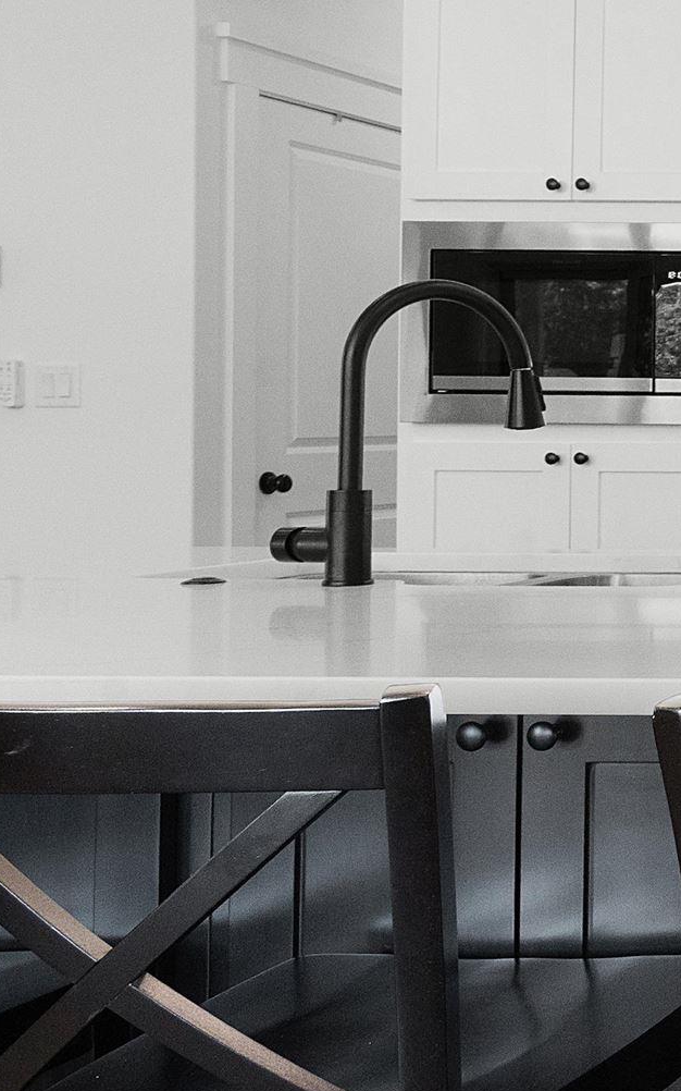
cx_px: 1484
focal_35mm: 50
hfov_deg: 16.6
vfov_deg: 40.1
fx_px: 1485
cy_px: 436
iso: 3200
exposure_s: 1/200
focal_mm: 16
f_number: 9
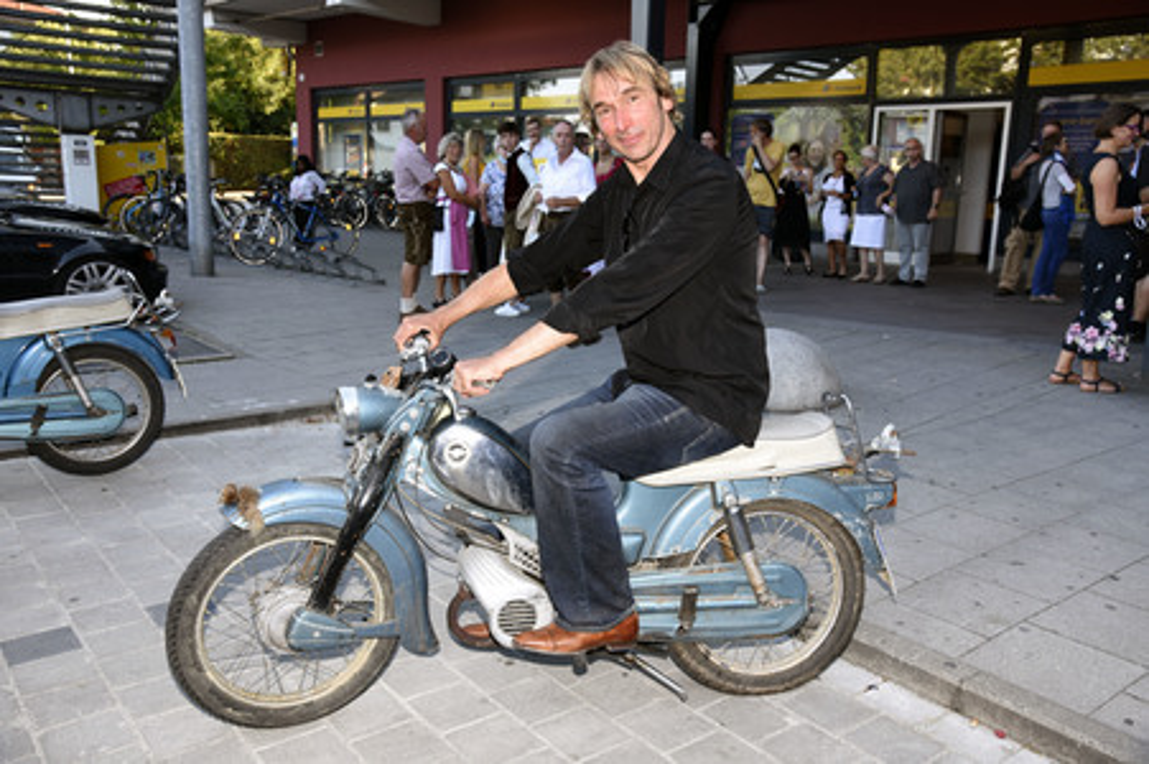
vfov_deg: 42.3
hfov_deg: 60.3
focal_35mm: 31
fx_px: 989
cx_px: 574
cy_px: 382
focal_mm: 31
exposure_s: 1/160
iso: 800
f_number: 6.3
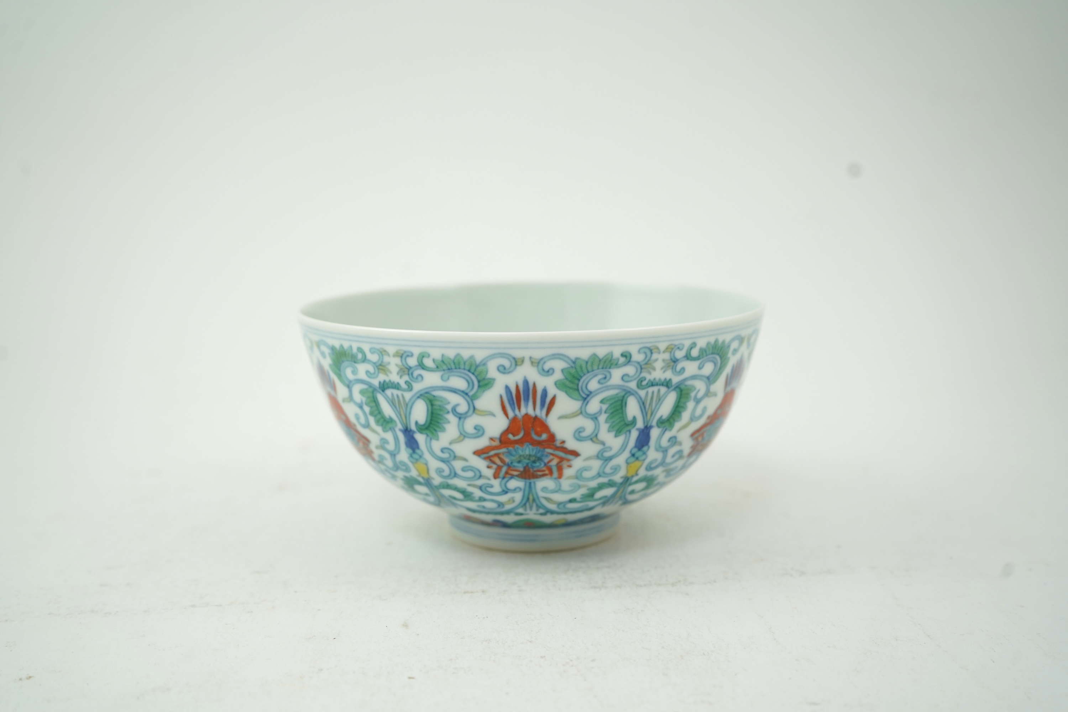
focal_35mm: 37
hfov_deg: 51.9
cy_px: 356
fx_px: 1098
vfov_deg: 35.9
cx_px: 534
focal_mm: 37
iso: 400
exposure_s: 1/60
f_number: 5.6
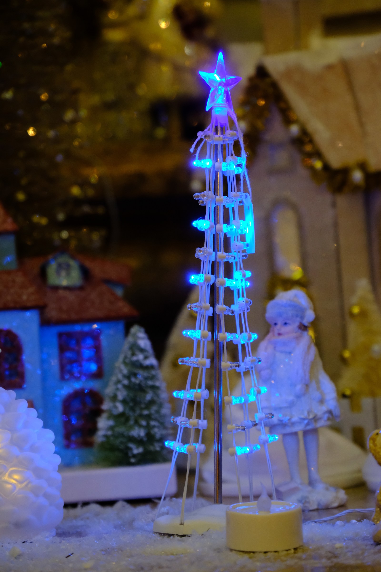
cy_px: 286
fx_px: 3222
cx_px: 190
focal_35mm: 203
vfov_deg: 10.1
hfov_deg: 6.8
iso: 3200
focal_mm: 135
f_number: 5.6
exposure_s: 1/34
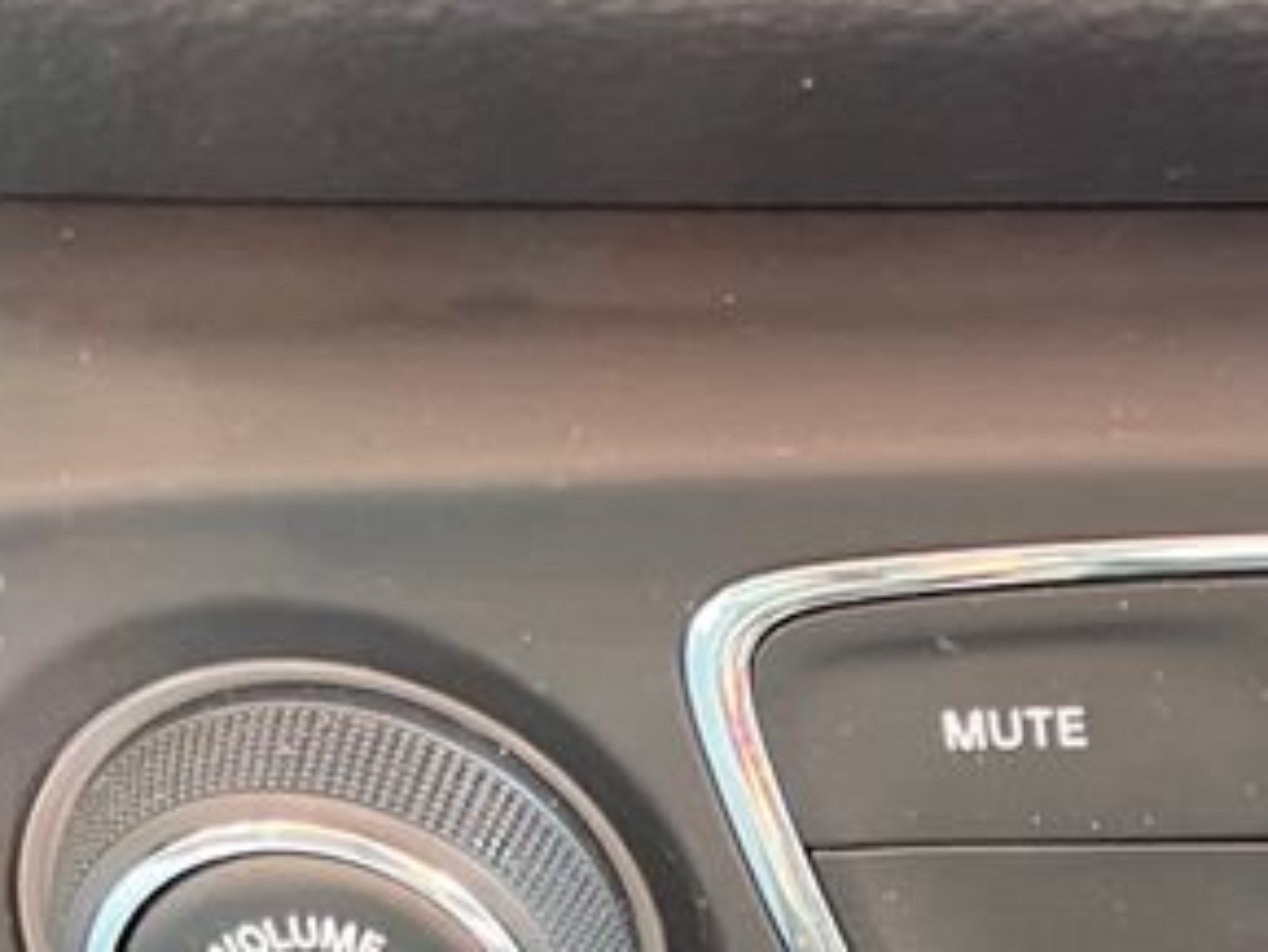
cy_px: 1654
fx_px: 3371
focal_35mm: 92
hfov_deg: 20.0
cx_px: 1514
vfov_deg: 14.4
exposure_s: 1/49
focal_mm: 5.1
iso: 125
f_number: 1.6
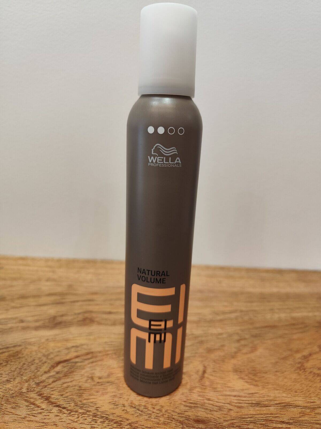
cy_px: 214
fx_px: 284
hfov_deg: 58.9
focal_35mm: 23
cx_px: 160
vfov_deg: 73.9
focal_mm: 6.19
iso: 400
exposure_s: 1/100
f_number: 1.65
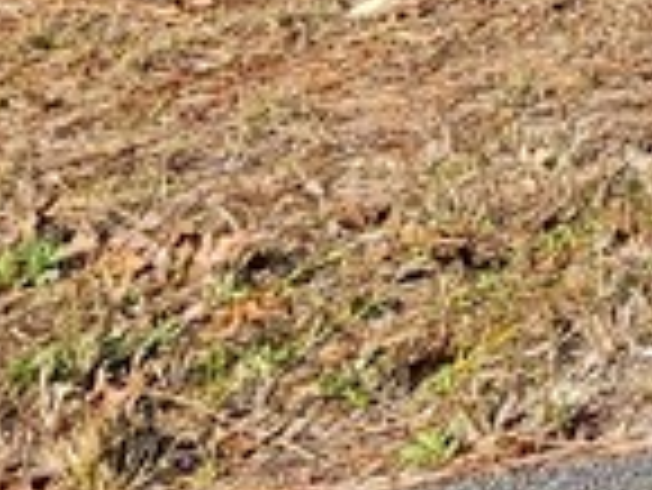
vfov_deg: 9.8
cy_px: -1151
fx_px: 1734
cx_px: 1664
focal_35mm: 92
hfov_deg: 13.6
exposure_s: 1/1024
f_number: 2.2
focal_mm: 2.2
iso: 50
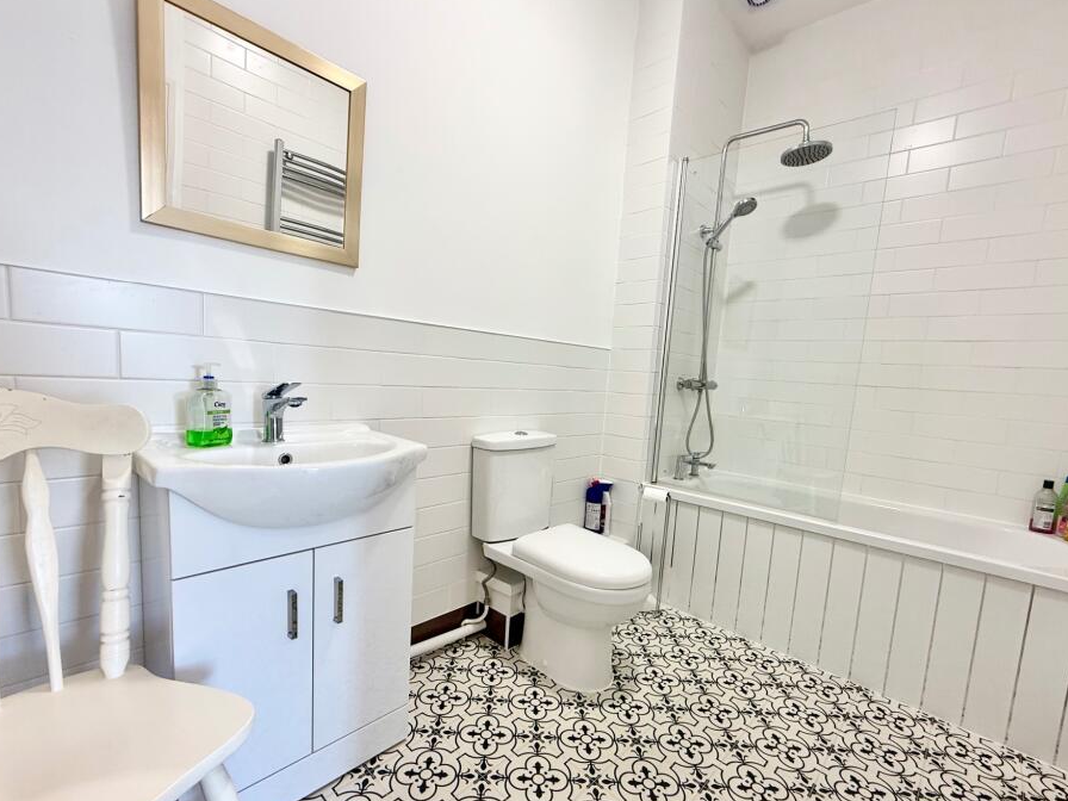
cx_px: 538
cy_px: 430
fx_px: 494
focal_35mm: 16
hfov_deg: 94.5
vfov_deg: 78.0
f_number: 2.2
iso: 125
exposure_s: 1/100
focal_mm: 2.22
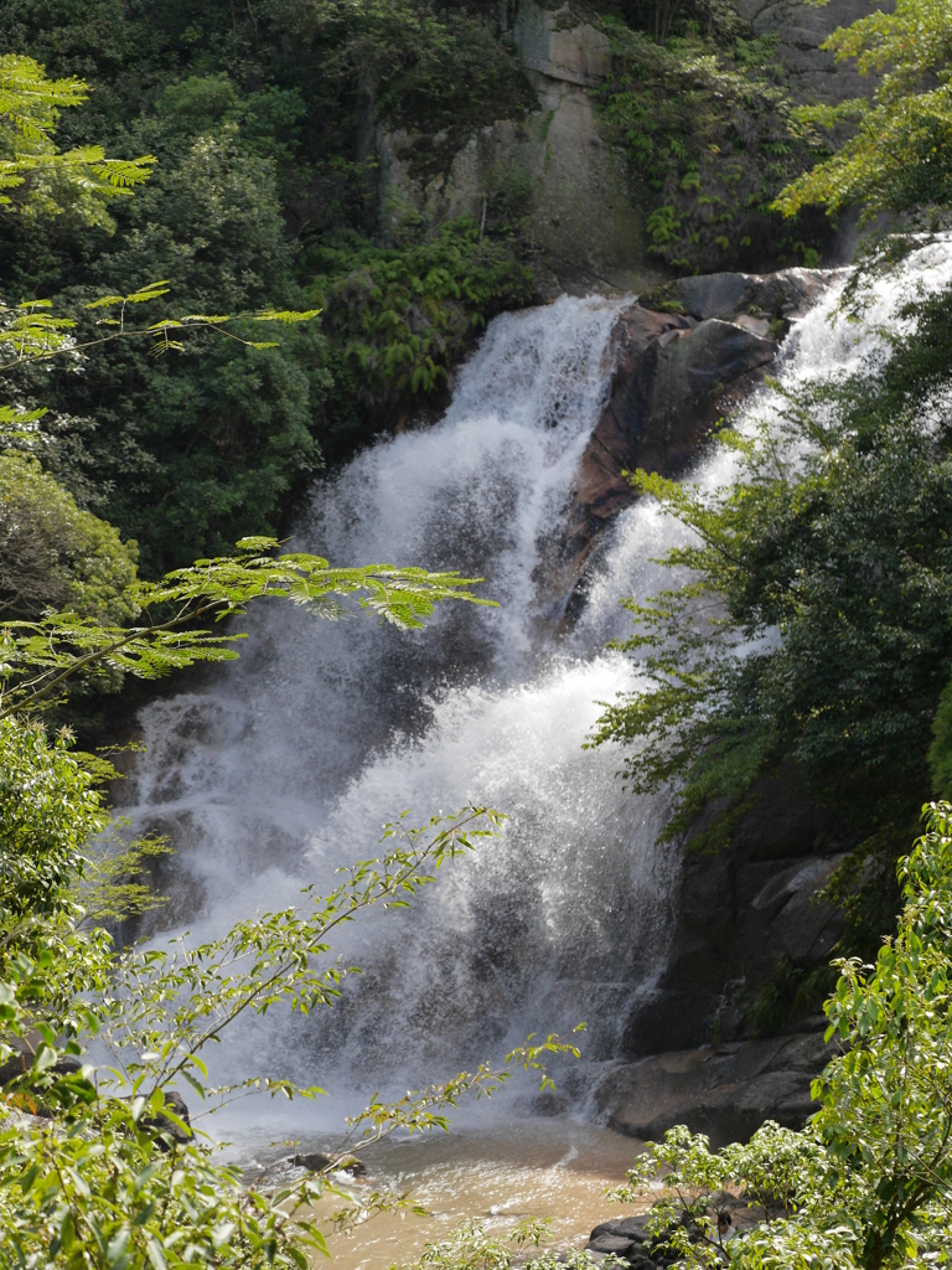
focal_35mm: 102
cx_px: 476
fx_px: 3740
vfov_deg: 19.3
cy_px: 635
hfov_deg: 14.5
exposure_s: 1/500
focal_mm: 51
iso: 200
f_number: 4.5
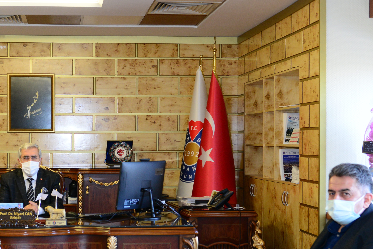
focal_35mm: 68
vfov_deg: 20.0
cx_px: 98
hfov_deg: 29.2
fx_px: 705
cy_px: 154
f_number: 4
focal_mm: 36
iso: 1250
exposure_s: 1/80
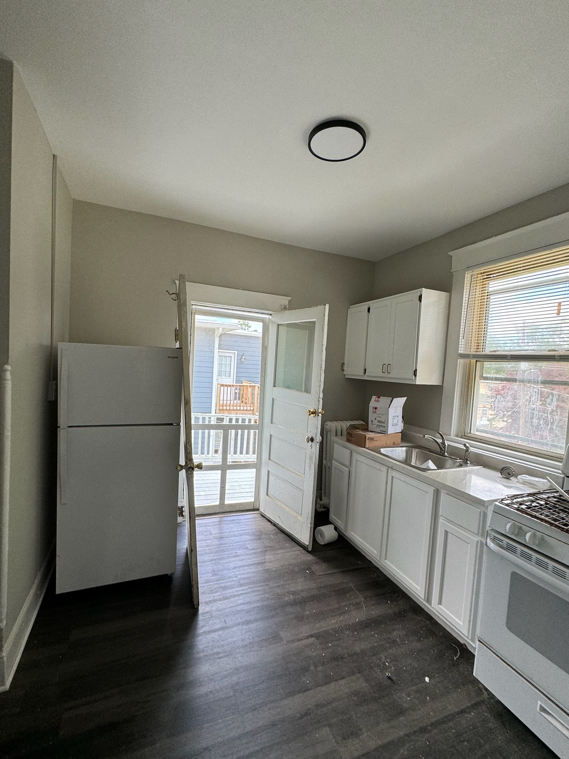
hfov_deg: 78.1
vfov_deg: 94.5
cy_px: 388
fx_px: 351
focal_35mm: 16
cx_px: 277
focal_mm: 2.22
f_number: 2.2
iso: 100
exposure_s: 1/99
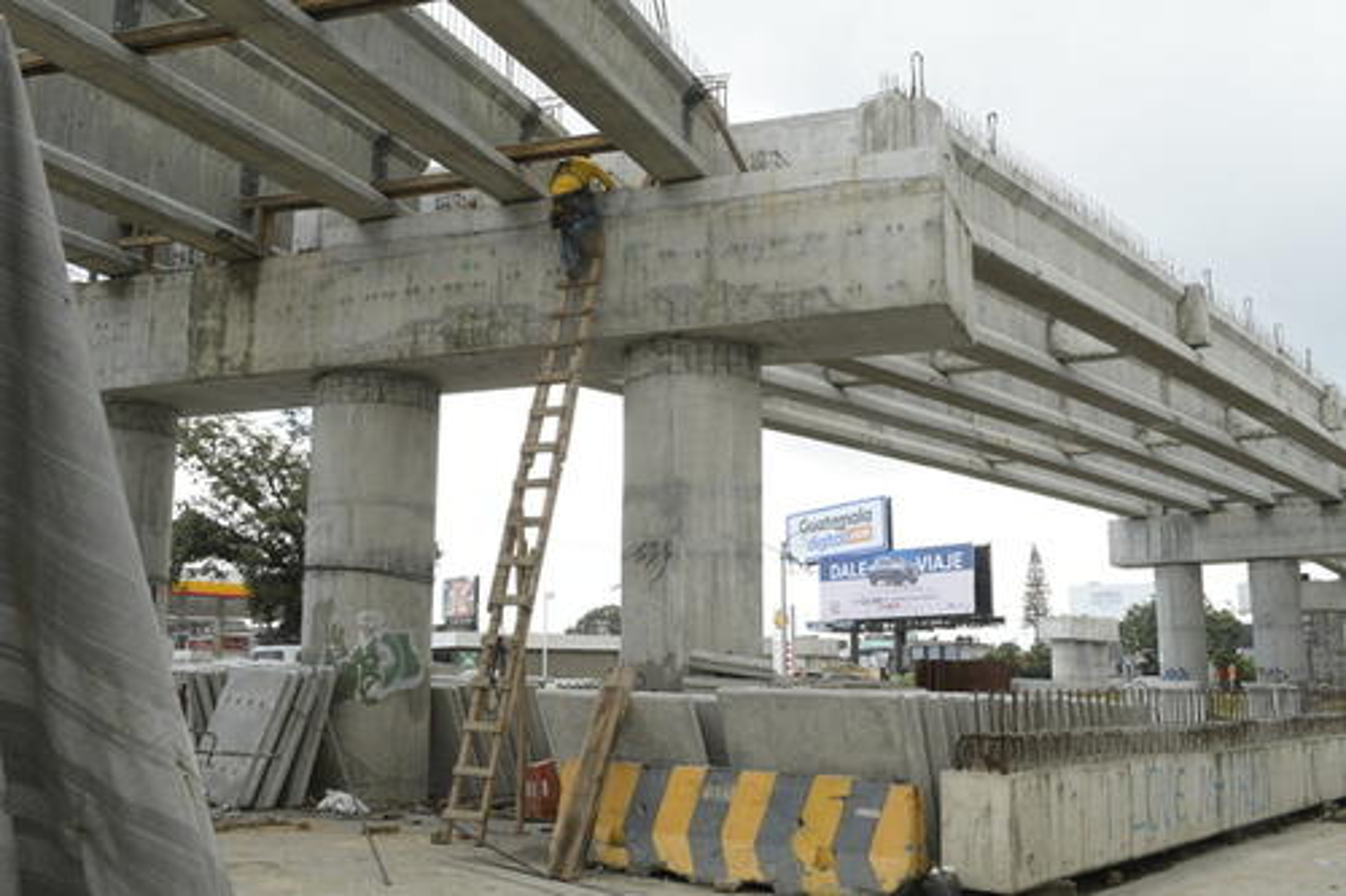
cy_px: 448
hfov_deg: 53.1
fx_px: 1345
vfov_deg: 36.8
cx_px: 673
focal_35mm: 36
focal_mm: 24
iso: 160
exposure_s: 1/80
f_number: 8
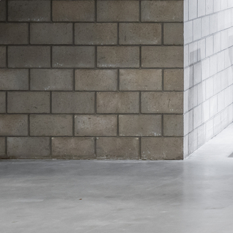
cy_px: -86
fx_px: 1302
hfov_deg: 9.2
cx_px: 560
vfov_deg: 10.0
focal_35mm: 171
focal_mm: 32
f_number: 13
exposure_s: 2.5
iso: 250
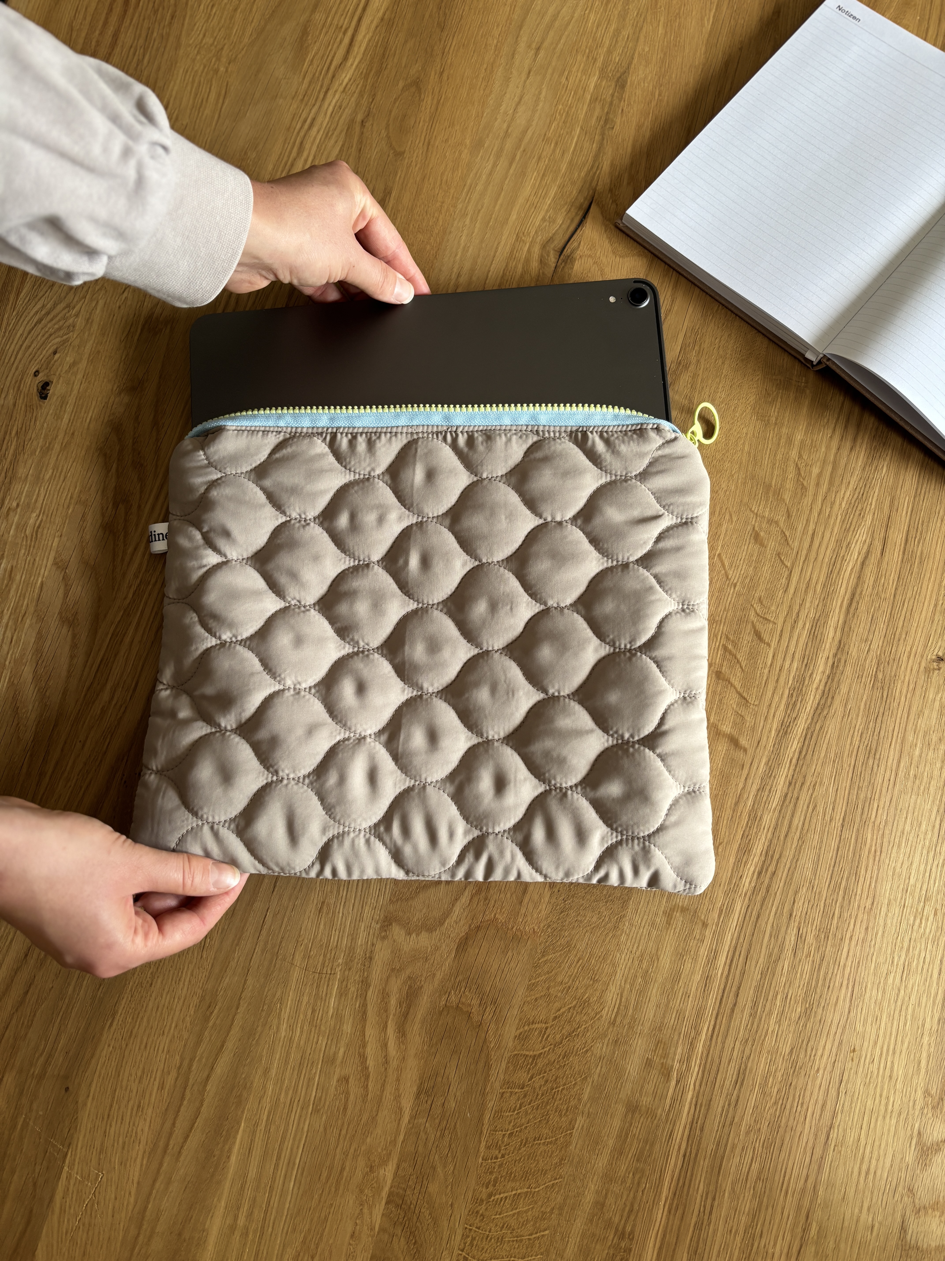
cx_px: 472
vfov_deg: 67.3
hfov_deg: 53.1
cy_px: 630
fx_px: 946
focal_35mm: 26
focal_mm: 5.96
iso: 125
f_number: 1.6
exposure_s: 1/96
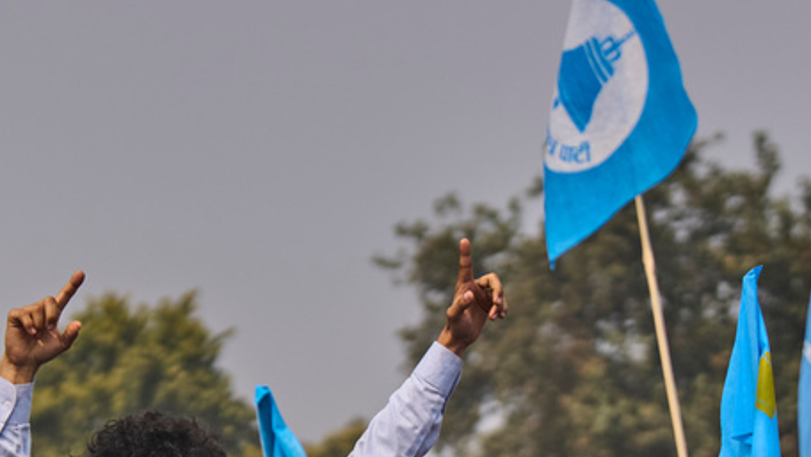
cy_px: 573
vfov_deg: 4.9
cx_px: 183
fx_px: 5314
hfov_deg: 8.7
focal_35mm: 247
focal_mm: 70
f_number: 2.8
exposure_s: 1/8000
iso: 400
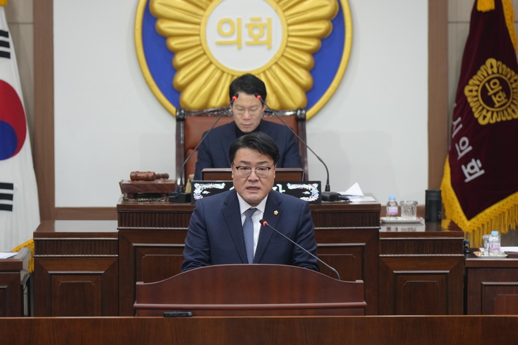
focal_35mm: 200
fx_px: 2878
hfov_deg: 10.3
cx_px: 259
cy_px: 172
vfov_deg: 6.9
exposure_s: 1/200
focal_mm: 200
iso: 2000
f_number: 4
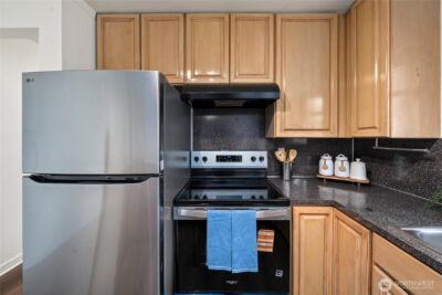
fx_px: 147
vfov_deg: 90.1
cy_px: 148
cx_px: 221
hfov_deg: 112.6
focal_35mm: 12
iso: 640
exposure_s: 1/60
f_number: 7.1
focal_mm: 12
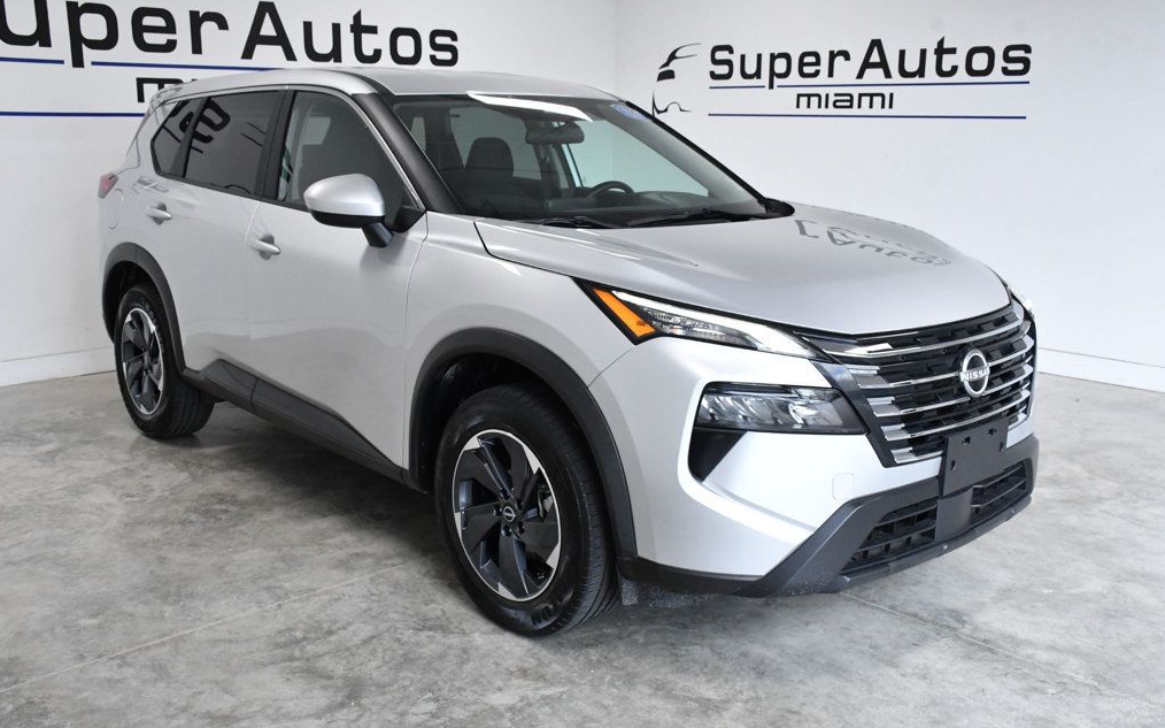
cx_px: 586
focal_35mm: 35
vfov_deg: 36.2
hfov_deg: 55.3
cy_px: 351
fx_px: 1111
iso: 2500
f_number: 9
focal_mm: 23
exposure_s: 1/320
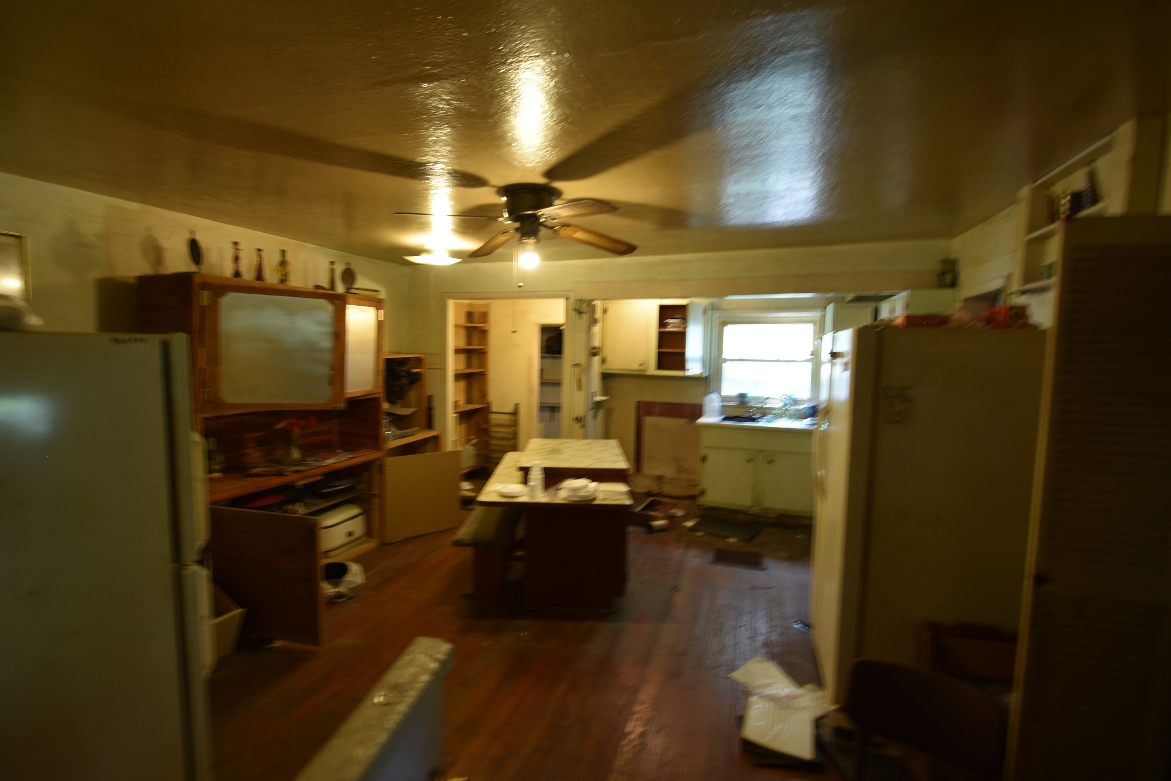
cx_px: 558
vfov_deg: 73.8
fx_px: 520
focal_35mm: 16
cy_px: 389
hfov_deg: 96.7
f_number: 3.5
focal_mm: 10
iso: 200
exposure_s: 1/8
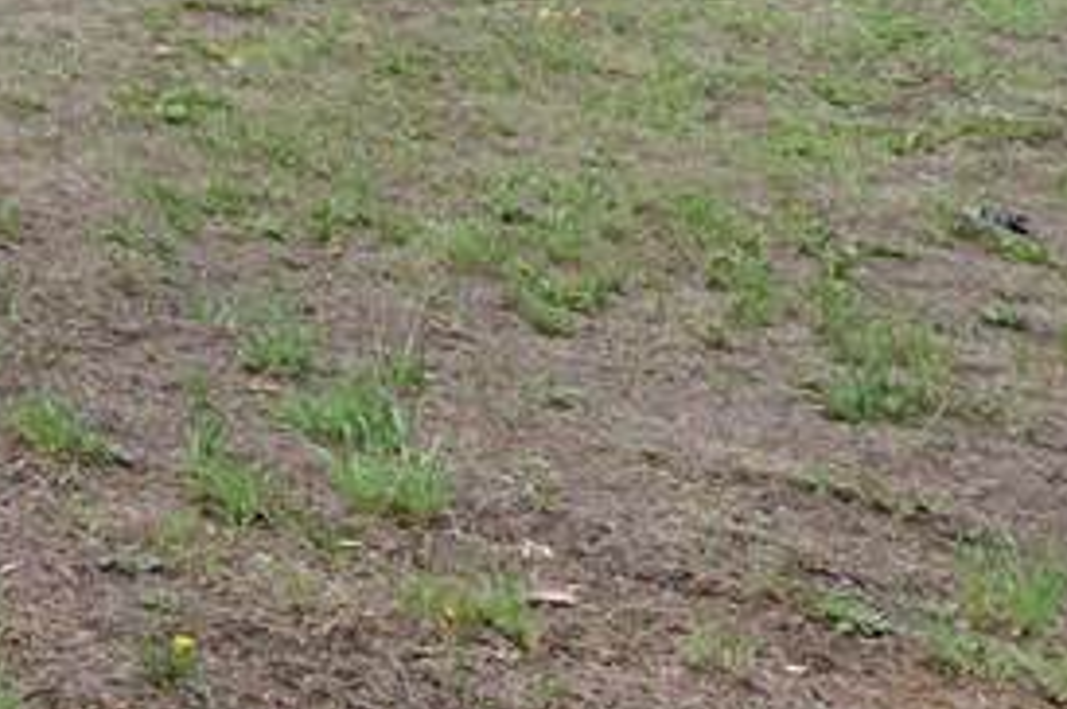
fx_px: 2072
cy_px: -206
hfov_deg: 17.3
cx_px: -1227
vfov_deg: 18.1
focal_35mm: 70
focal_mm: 10
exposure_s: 1/160
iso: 400
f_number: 9
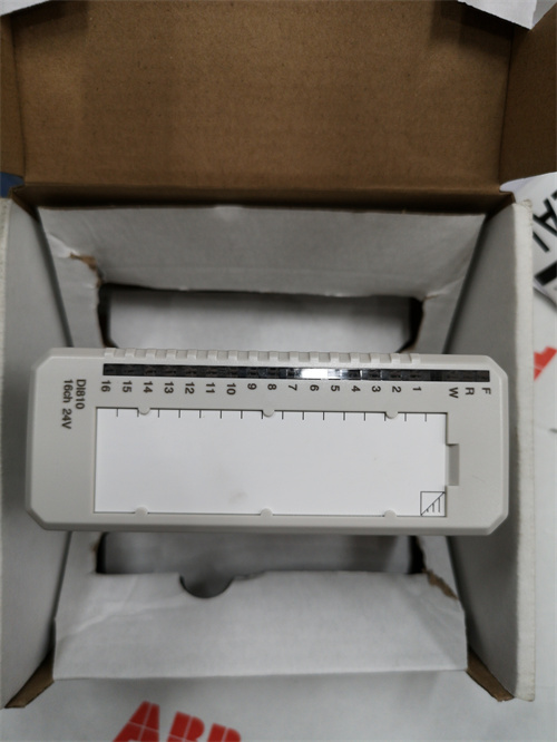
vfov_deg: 65.3
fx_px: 579
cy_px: 371
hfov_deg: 51.4
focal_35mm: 27
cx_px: 278
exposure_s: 1/50
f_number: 1.8
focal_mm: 3.95
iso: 64
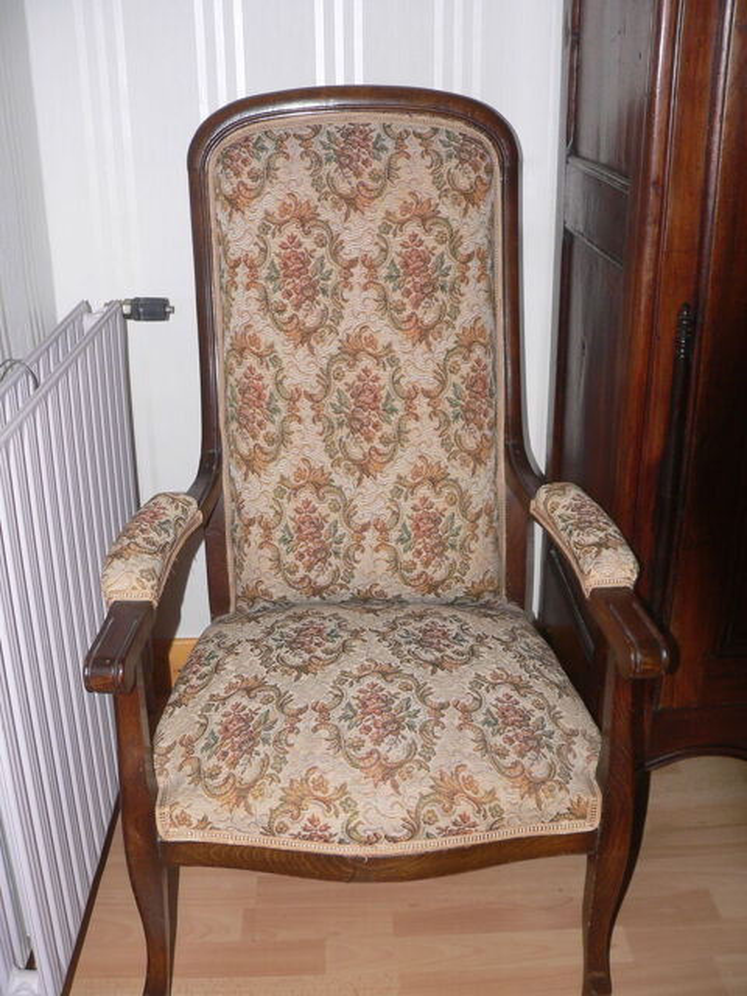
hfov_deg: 39.7
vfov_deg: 51.4
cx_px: 374
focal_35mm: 36
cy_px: 498
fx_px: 1036
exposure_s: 1/60
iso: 100
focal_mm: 6
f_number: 2.8
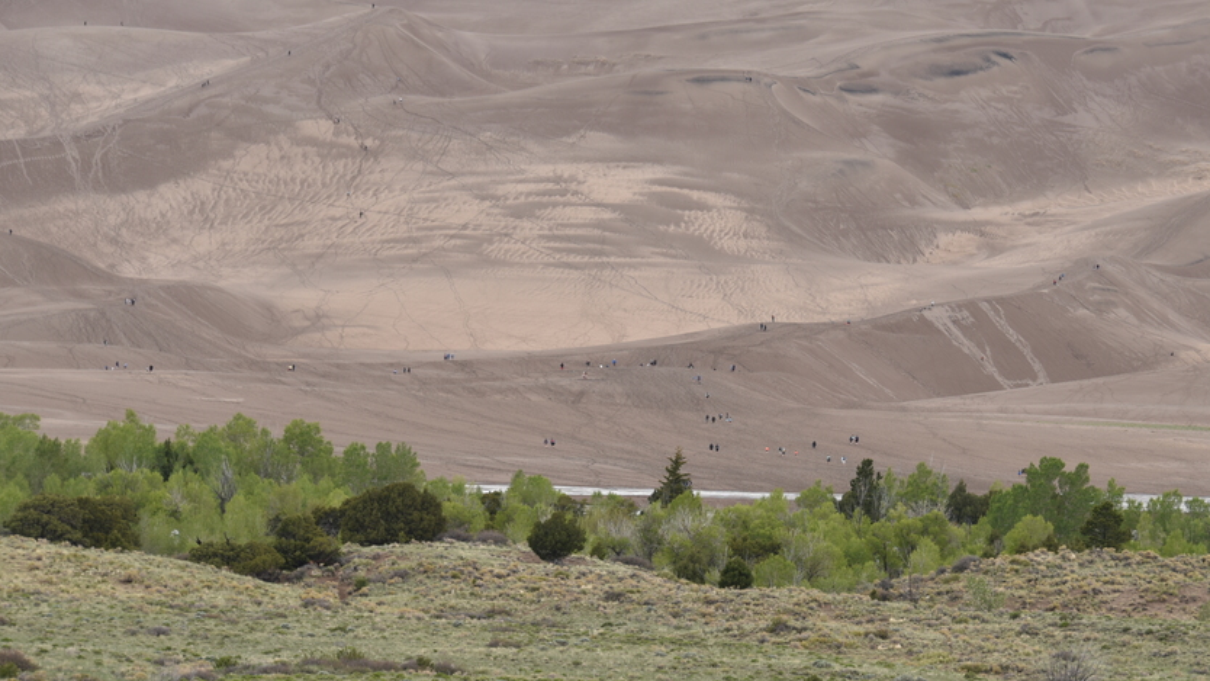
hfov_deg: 10.7
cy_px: 283
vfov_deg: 6.0
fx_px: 6449
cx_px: 888
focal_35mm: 201
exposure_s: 1/250
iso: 100
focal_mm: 125
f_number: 7.1
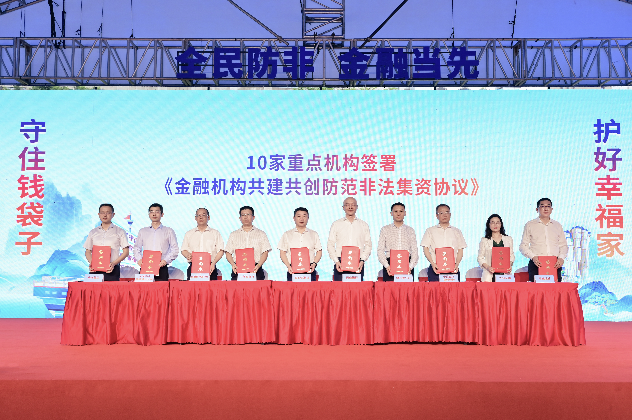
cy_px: 210
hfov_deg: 53.2
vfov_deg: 36.8
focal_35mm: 36
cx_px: 316
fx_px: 632
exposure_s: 1/250
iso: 400
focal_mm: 36
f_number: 5
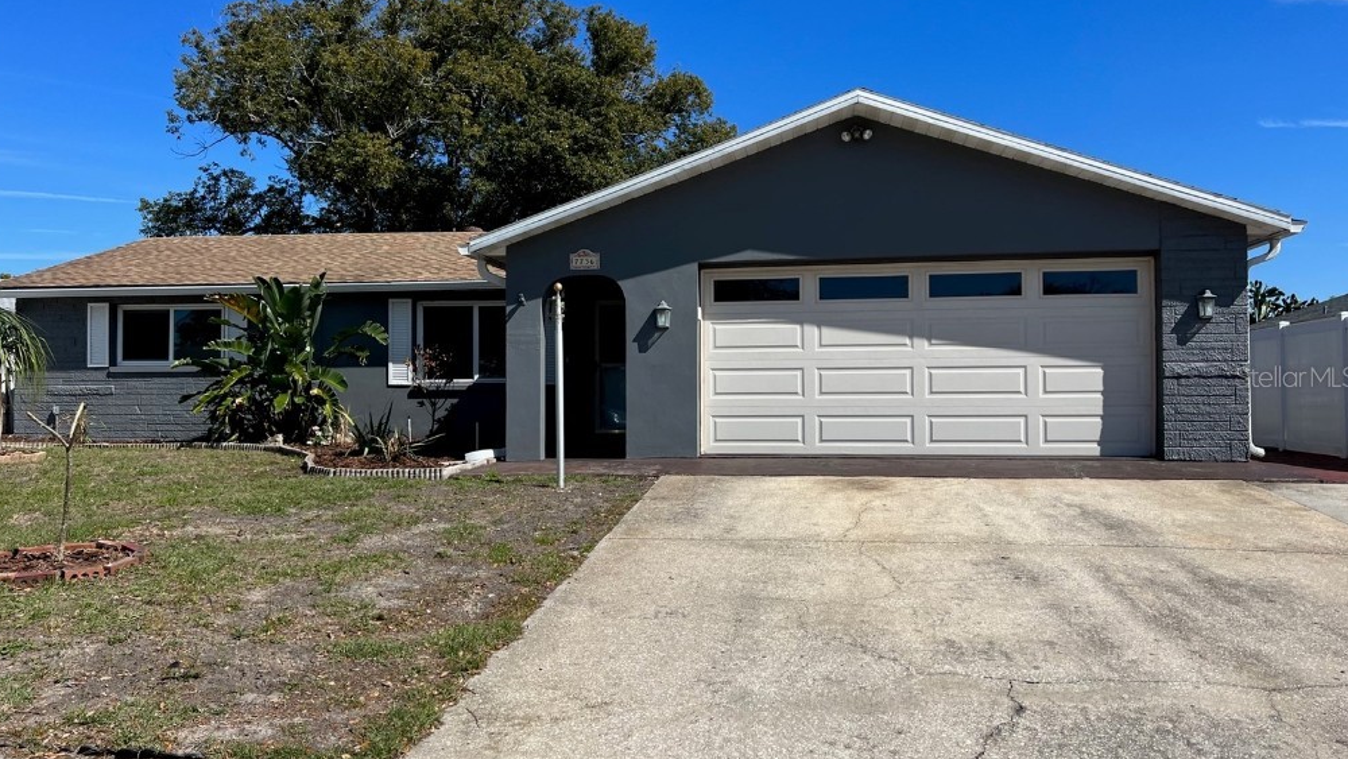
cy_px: 376
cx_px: 673
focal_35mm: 29
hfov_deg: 66.1
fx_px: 1037
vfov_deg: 40.2
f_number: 1.5
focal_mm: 5.7
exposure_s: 1/5587
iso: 50
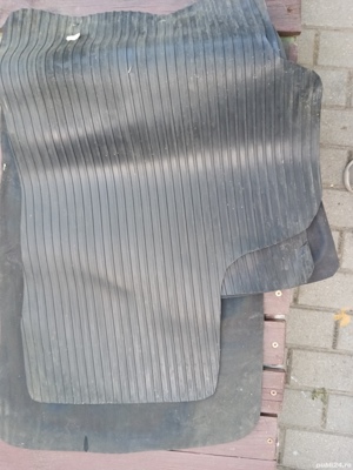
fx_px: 354
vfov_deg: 67.3
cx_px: 176
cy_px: 235
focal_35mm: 26
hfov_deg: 53.1
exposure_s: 1/33.3
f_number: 1.8
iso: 187
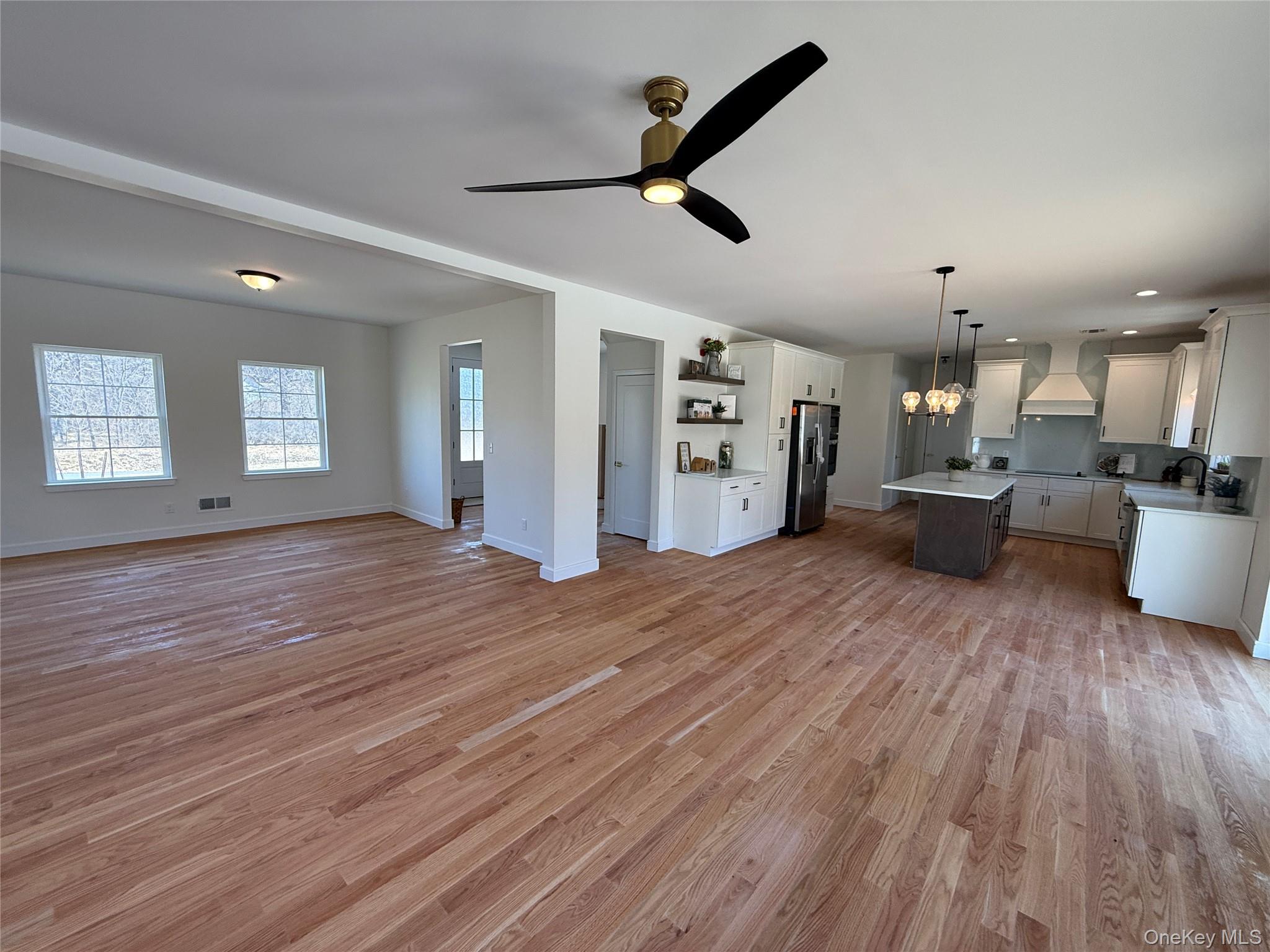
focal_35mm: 14
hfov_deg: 102.1
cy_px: 476
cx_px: 635
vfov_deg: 85.7
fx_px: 514
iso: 100
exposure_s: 1/120
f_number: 2.2
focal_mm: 2.22
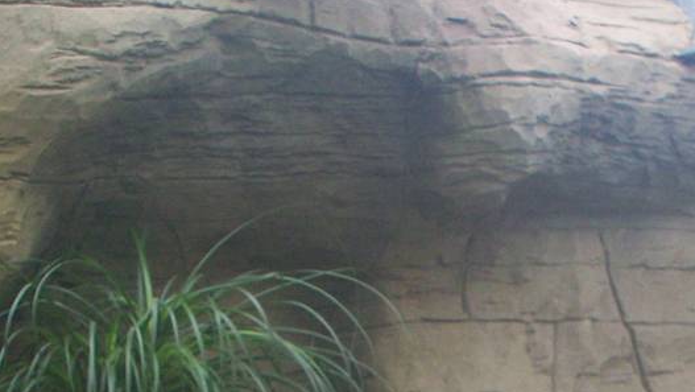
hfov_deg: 17.7
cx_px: 653
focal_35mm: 119
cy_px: 703
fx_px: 2194
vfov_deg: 9.7
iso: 160
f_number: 2.8
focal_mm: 7.54
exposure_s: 1/60
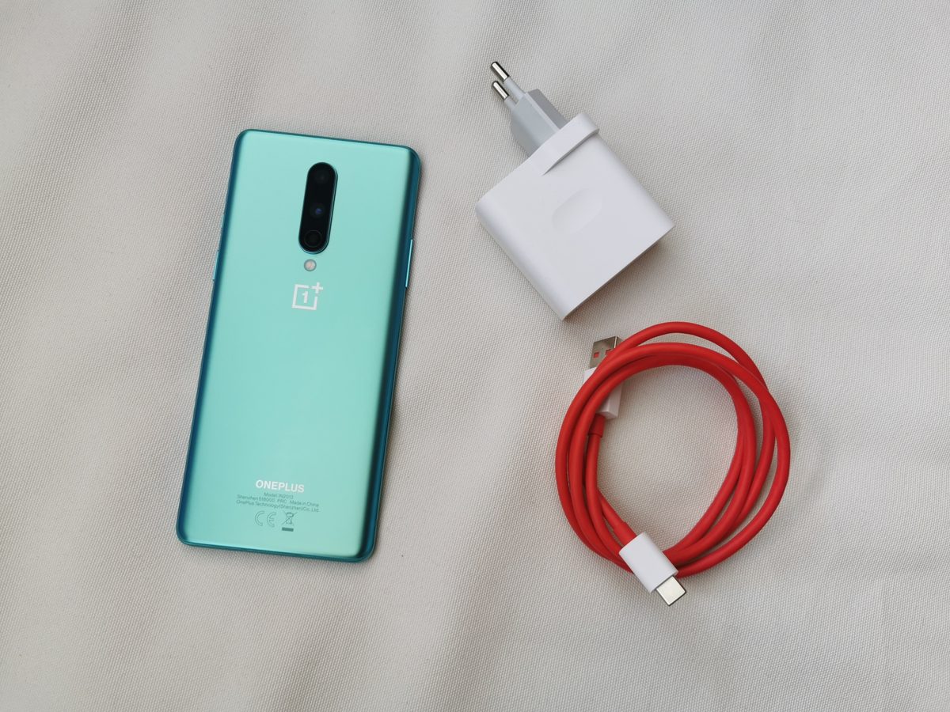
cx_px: 475
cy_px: 356
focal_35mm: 27
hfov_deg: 65.3
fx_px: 741
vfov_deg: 51.4
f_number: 1.6
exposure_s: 1/145
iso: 50
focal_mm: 5.56
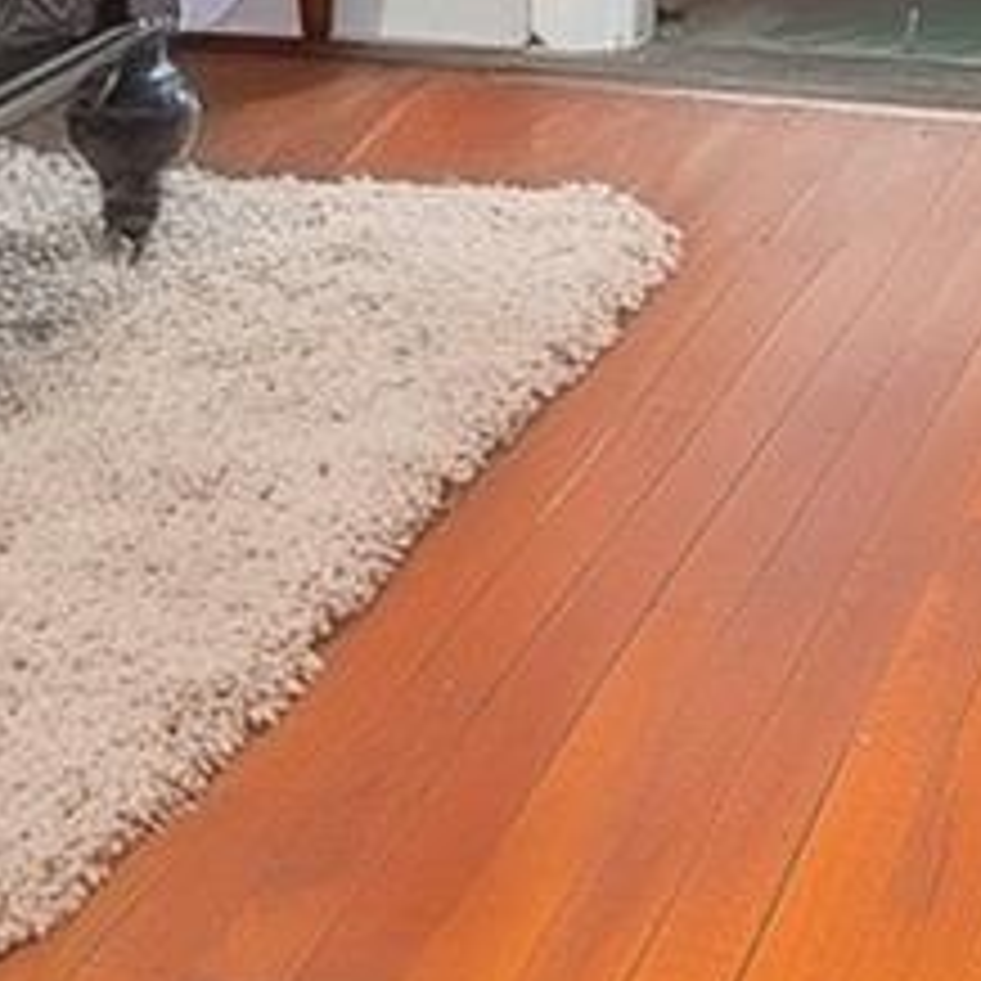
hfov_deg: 15.0
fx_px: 3719
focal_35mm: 116
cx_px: 387
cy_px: -821
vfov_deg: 13.4
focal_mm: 14.5
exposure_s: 3
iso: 800
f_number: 8
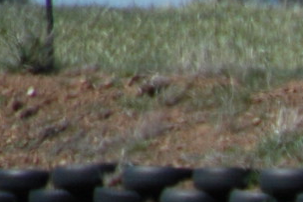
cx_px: 1107
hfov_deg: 0.9
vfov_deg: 0.6
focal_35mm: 2208
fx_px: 18564
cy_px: 709
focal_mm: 200
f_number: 7.1
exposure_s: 1/800
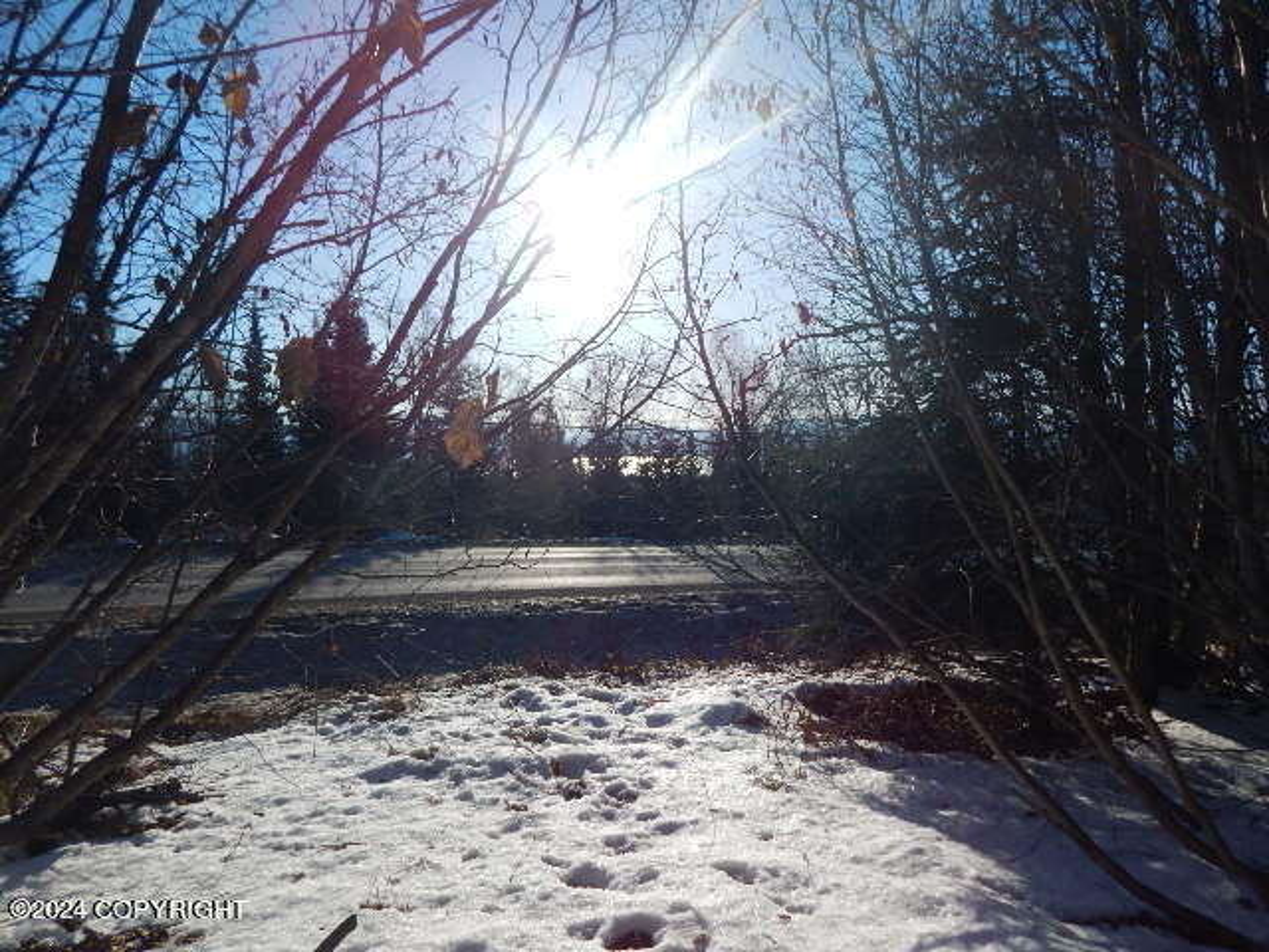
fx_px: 807
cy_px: 476
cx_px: 634
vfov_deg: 61.1
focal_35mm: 22
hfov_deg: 76.4
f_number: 6
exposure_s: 1/800
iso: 125
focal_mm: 4
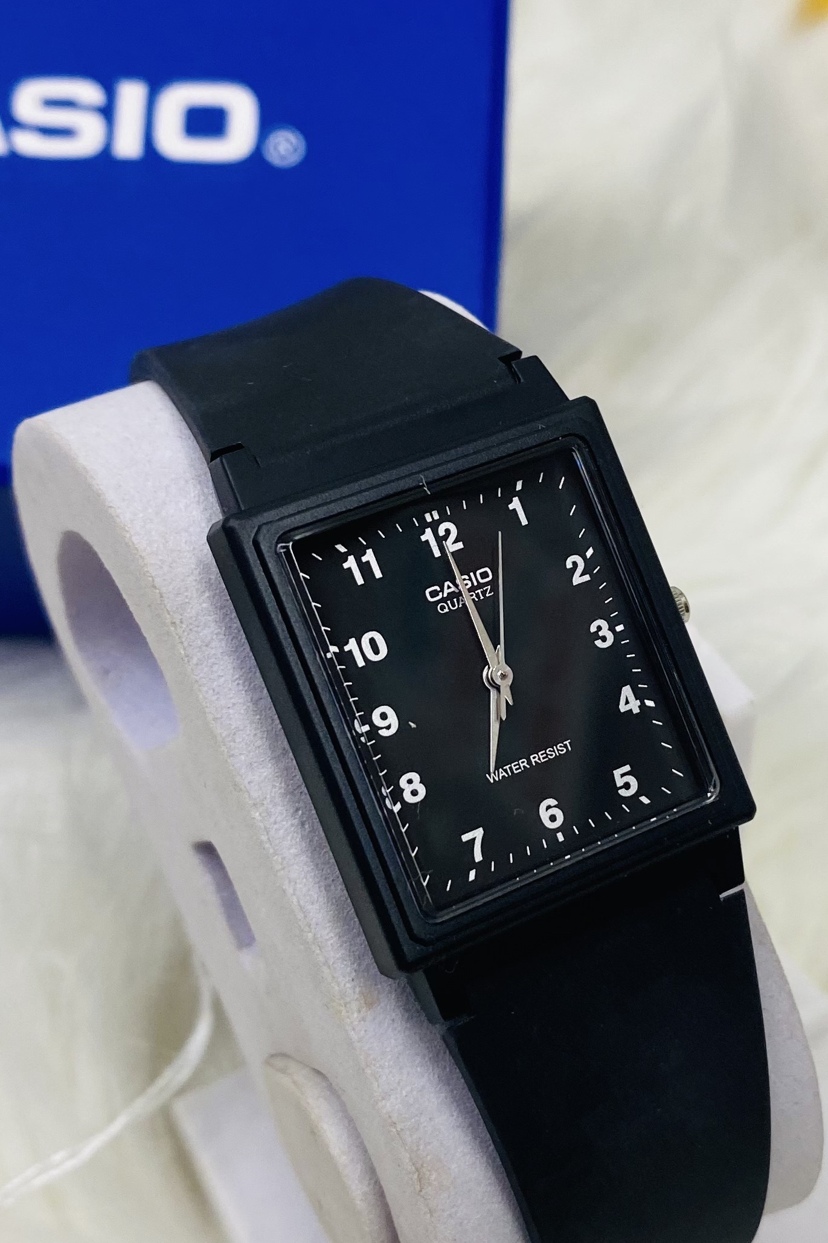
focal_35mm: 53
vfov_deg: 37.5
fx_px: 1829
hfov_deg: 25.3
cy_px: 685
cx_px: 595
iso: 80
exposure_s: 1/101
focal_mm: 4.25
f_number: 1.8
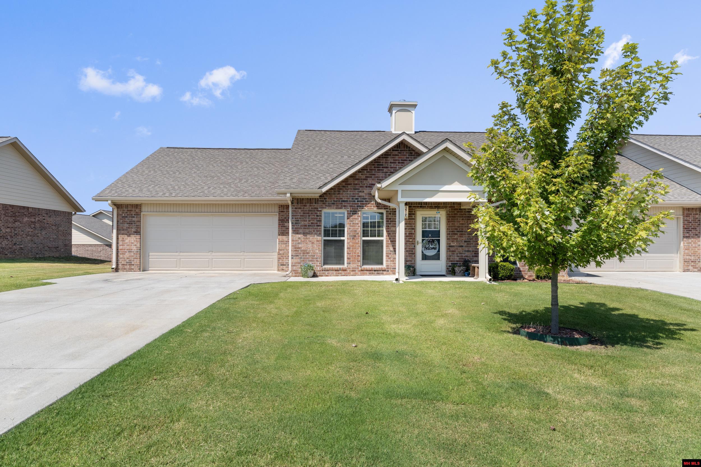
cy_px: 234
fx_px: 450
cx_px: 350
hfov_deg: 75.9
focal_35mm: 23
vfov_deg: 54.9
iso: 200
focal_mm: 15.4
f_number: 9
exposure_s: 1/125
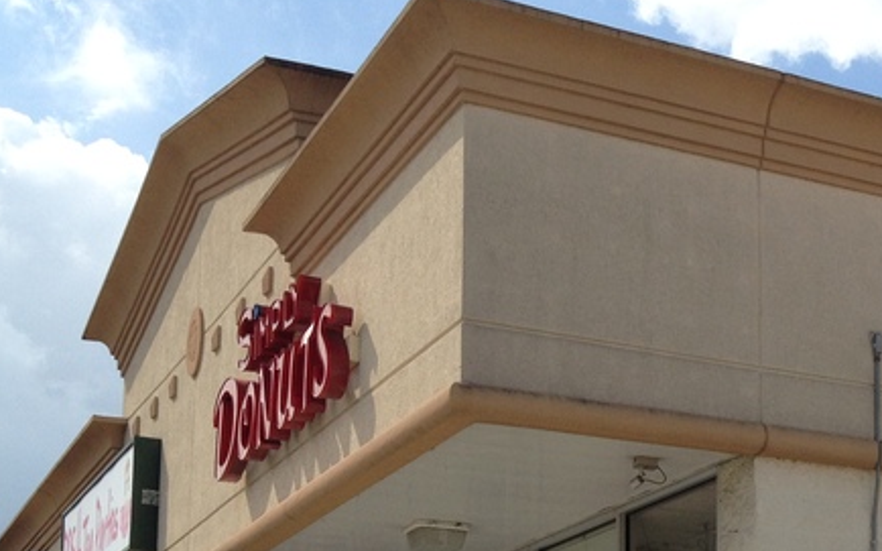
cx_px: 937
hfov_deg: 23.8
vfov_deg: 15.3
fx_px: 1971
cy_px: 673
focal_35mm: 82
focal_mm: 4.28
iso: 50
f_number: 2.4
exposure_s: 1/1972
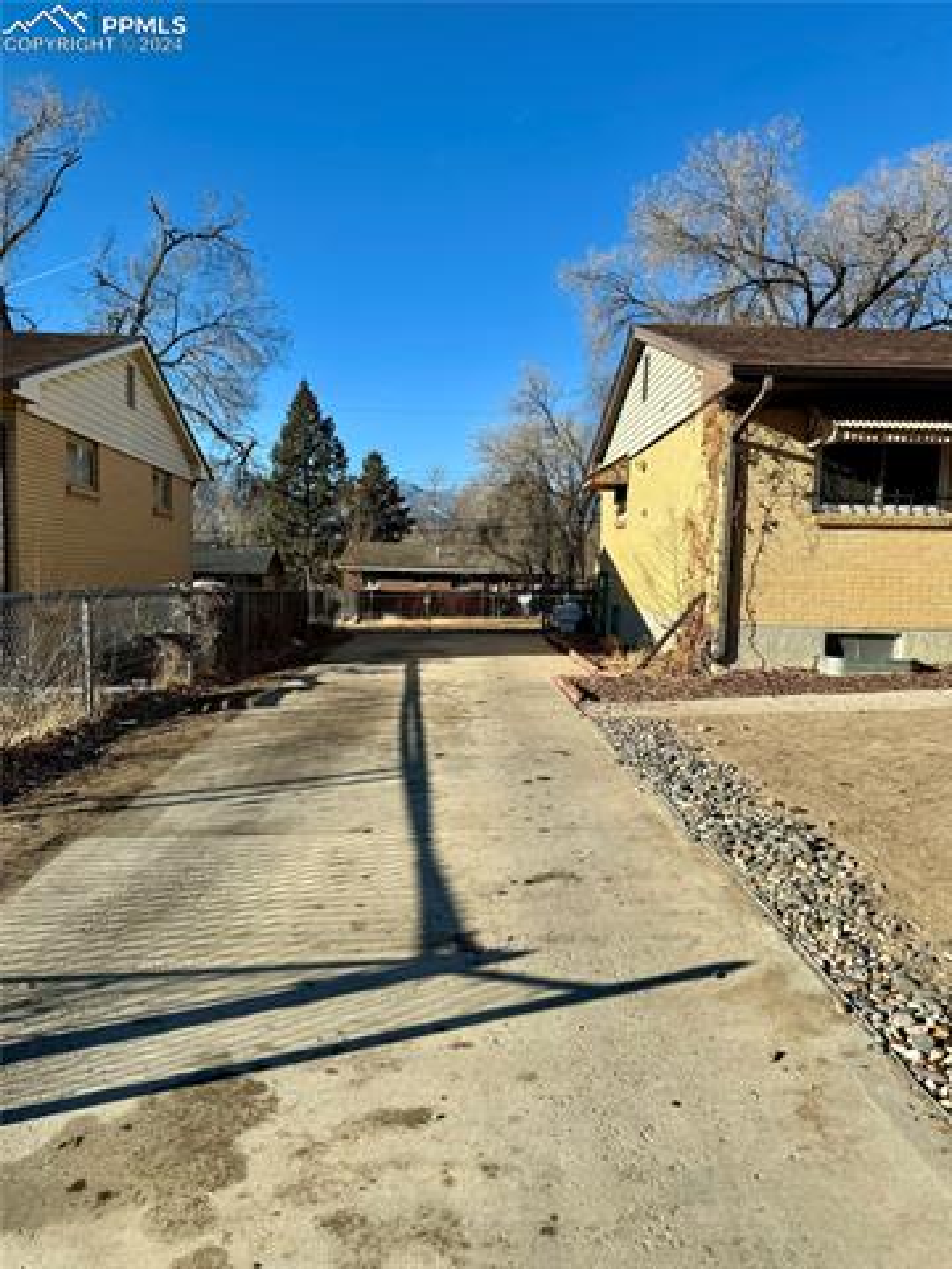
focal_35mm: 24
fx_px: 880
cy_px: 634
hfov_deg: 56.8
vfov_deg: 71.6
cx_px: 476
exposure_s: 1/4049
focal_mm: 6.86
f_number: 1.78
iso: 80
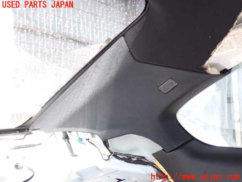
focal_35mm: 36
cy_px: 91
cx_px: 121
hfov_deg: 51.4
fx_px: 252
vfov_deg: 39.7
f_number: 2.5
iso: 200
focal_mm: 6.37
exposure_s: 1/40
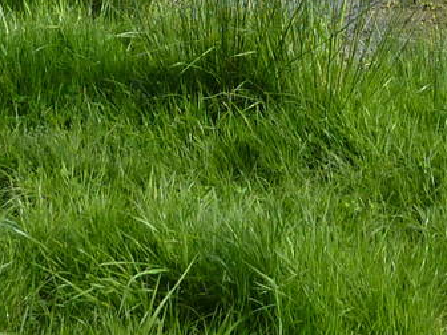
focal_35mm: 119
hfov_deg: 16.4
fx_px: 1537
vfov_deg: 10.8
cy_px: -439
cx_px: 370
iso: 125
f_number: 3.3
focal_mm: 4.1
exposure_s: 1/500
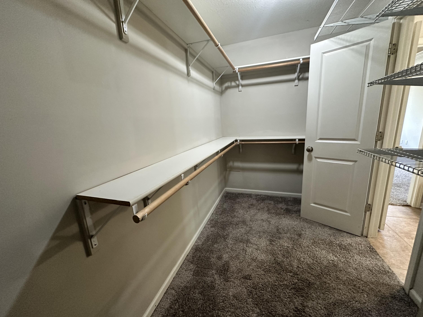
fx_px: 171
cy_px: 158
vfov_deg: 85.7
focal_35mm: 14
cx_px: 212
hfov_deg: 102.1
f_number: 2.2
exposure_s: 1/60
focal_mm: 2.22
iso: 400
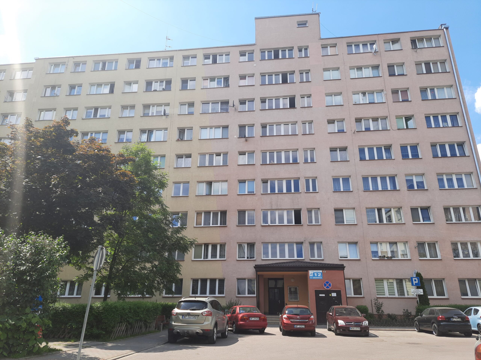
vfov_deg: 56.8
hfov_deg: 71.6
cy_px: 180
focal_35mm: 24
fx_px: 333
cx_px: 240
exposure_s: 1/789
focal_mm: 5.23
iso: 25
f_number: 1.8
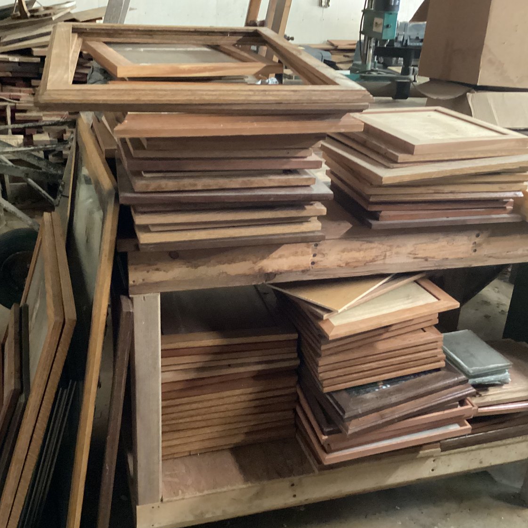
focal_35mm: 37
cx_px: 258
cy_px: 265
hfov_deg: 44.9
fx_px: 639
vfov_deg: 44.9
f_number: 2.4
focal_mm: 3.3
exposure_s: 1/20
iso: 640
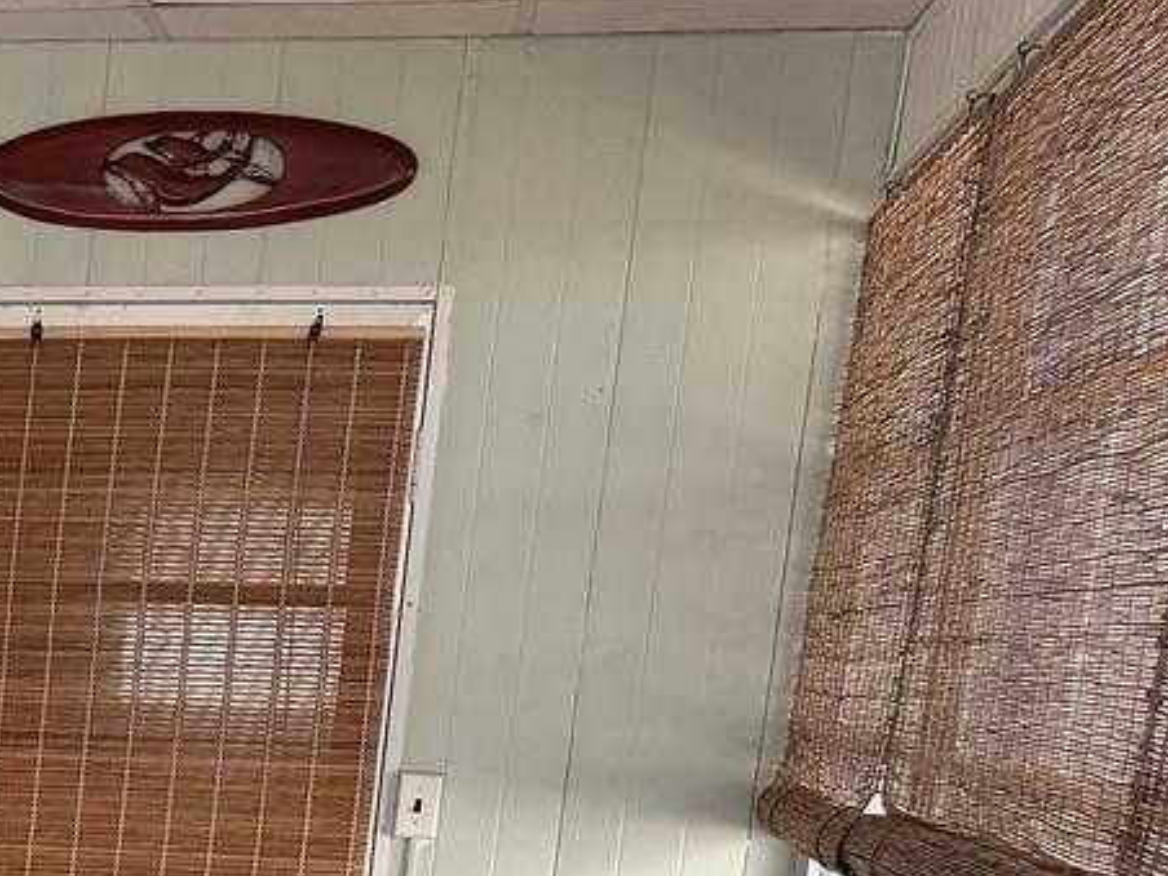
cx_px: -804
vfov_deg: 16.5
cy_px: 1109
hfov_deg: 18.9
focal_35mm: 85
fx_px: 2868
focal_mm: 6.76
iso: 200
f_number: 1.78
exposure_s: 1/117
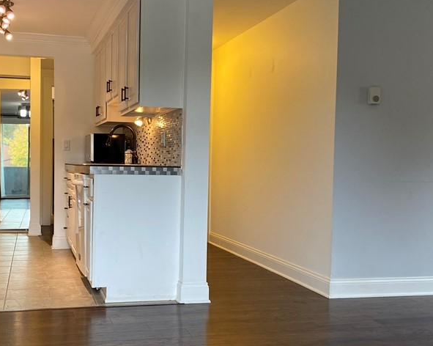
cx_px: 149
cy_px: 194
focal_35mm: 44
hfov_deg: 41.6
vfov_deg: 34.1
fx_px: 563
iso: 80
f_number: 1.8
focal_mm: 4.25
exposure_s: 1/60
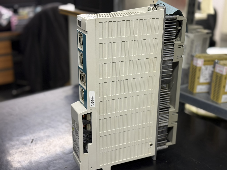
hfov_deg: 39.7
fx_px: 315
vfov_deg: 30.3
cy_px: 85
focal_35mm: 48
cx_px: 114
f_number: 1.78
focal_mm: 6.76
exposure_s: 1/50
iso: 160
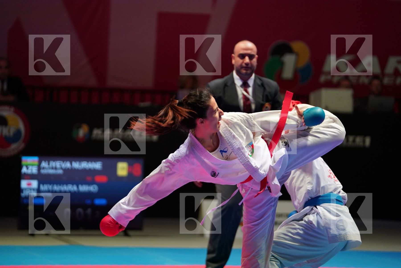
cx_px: 200
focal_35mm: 158
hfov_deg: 13.0
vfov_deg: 8.7
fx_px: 1760
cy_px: 134
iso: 2000
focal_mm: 158
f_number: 2.8
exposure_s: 1/1000
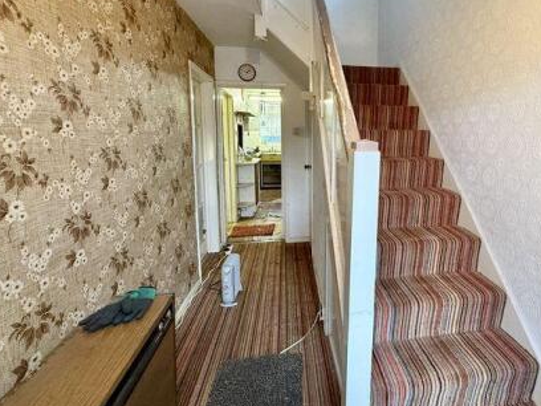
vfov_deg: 65.6
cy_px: 172
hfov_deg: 79.7
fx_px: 313
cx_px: 349
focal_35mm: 20
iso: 500
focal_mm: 2.22
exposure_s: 1/50
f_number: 2.2
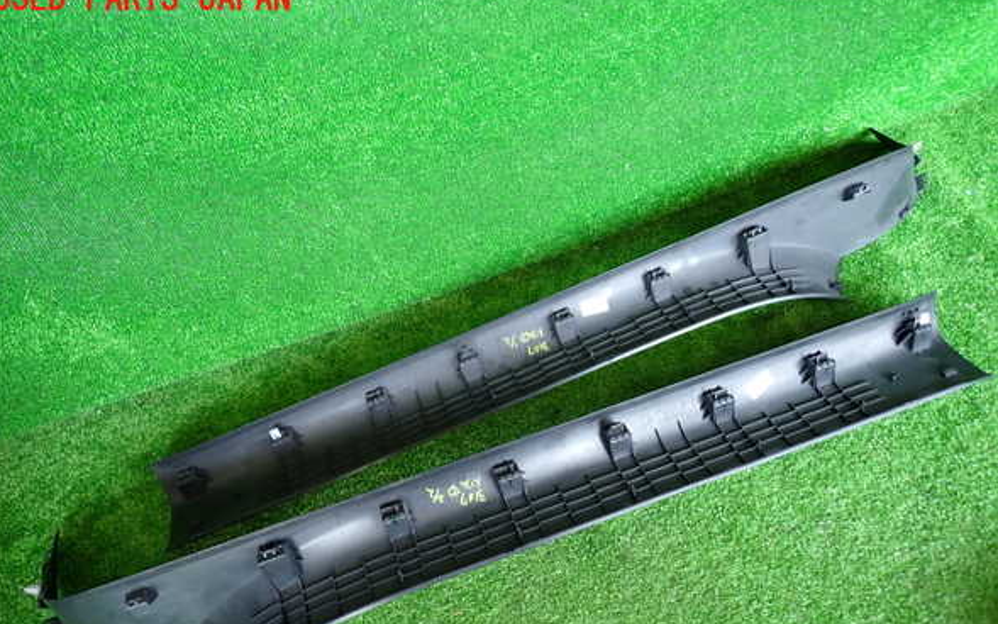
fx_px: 734
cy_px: 359
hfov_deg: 68.4
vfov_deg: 45.9
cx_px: 491
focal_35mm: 27
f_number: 2
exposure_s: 1/80
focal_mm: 4.5
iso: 200
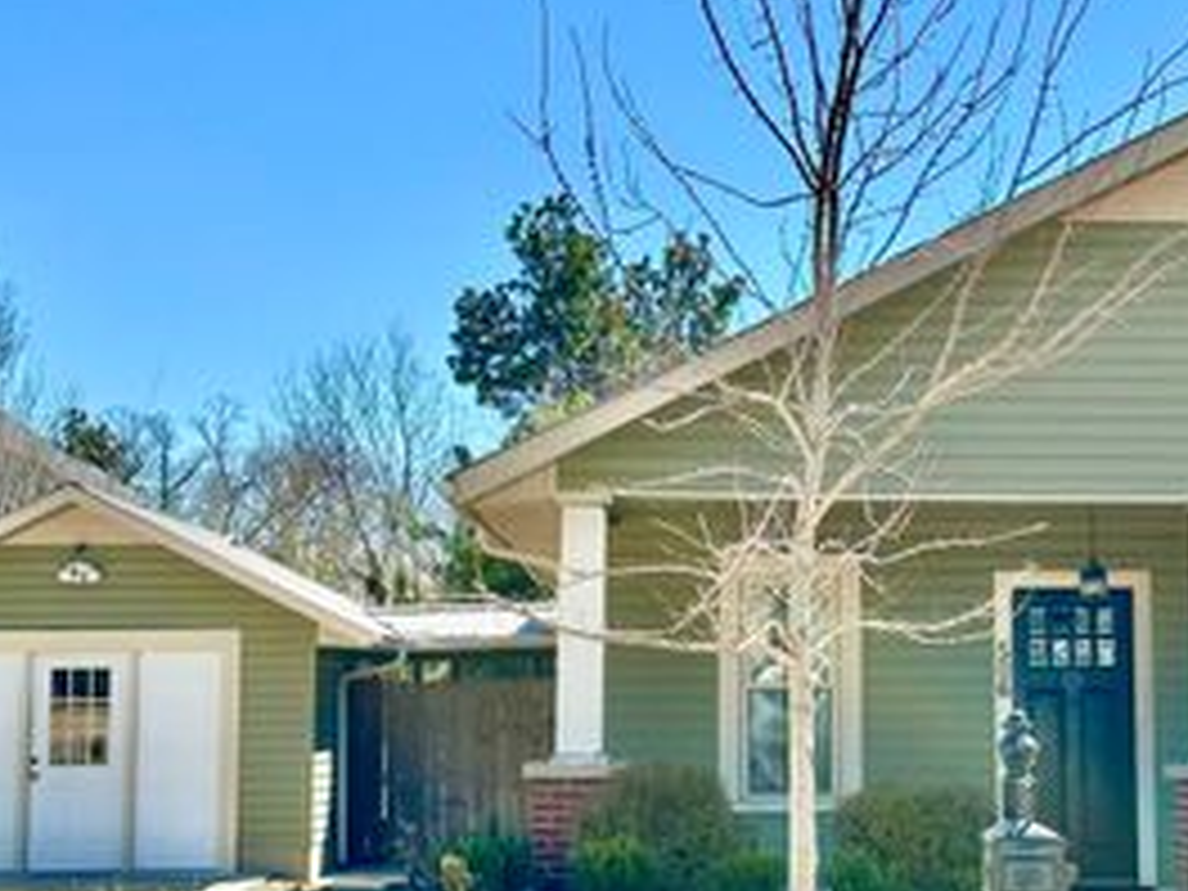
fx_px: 3123
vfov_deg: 16.2
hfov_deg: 21.4
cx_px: 886
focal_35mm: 91
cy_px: 385
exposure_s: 1/3876
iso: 64
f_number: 1.78
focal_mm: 6.86
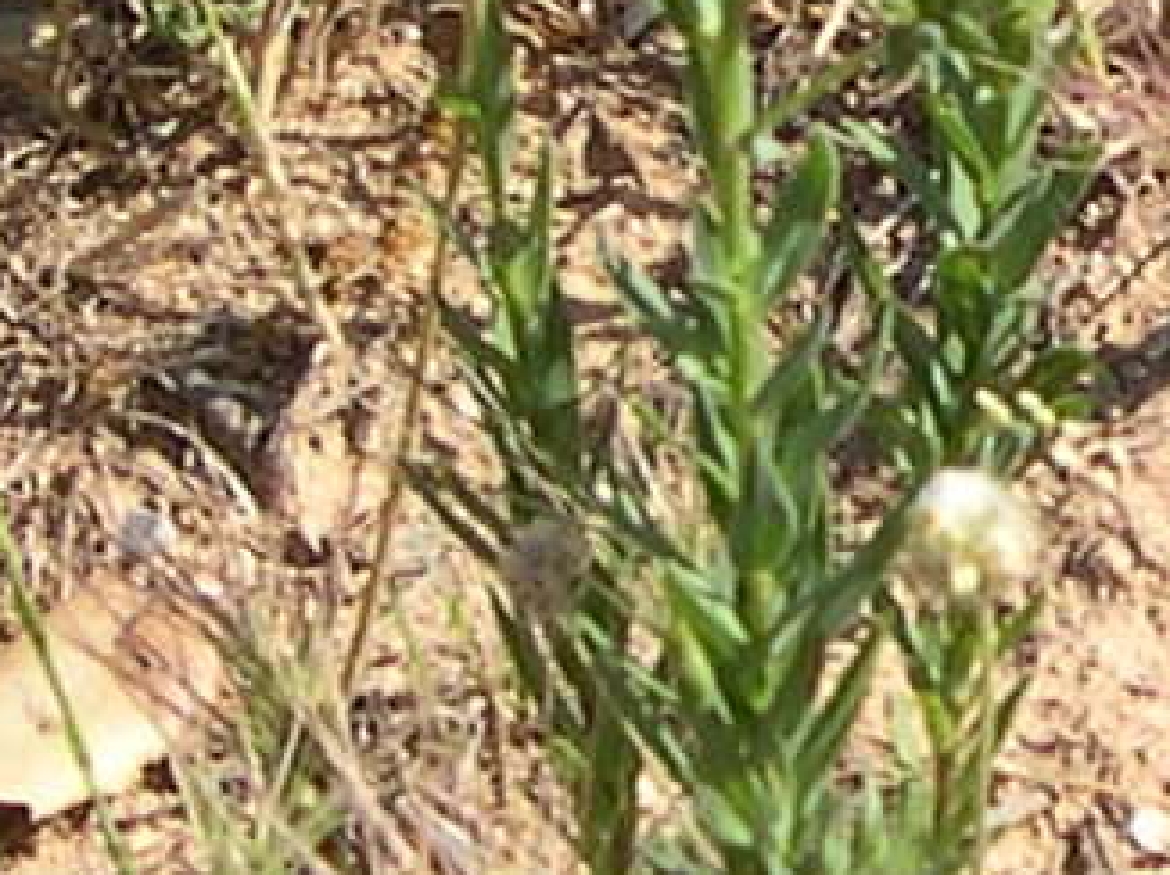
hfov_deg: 7.4
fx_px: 8950
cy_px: 251
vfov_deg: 5.6
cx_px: 1572
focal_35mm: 265
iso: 100
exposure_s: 1/128
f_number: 7.6
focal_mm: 8
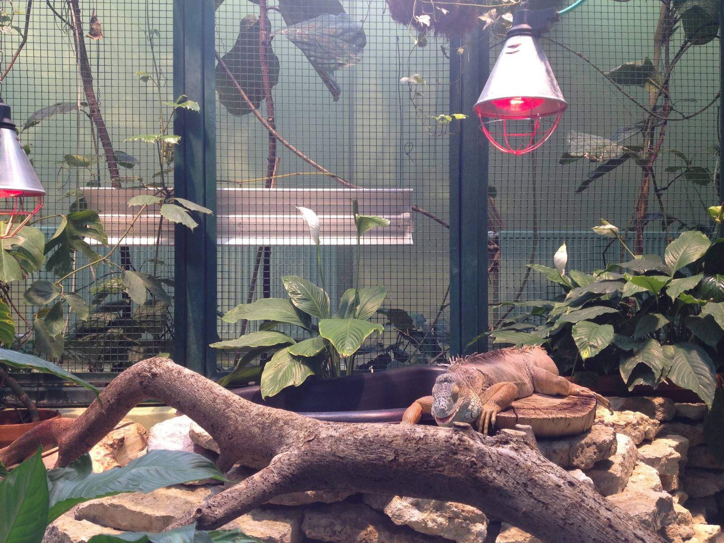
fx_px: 732
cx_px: 362
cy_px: 272
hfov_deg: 52.6
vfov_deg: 40.7
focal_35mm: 35
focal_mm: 4.28
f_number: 2.4
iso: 50
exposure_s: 1/33
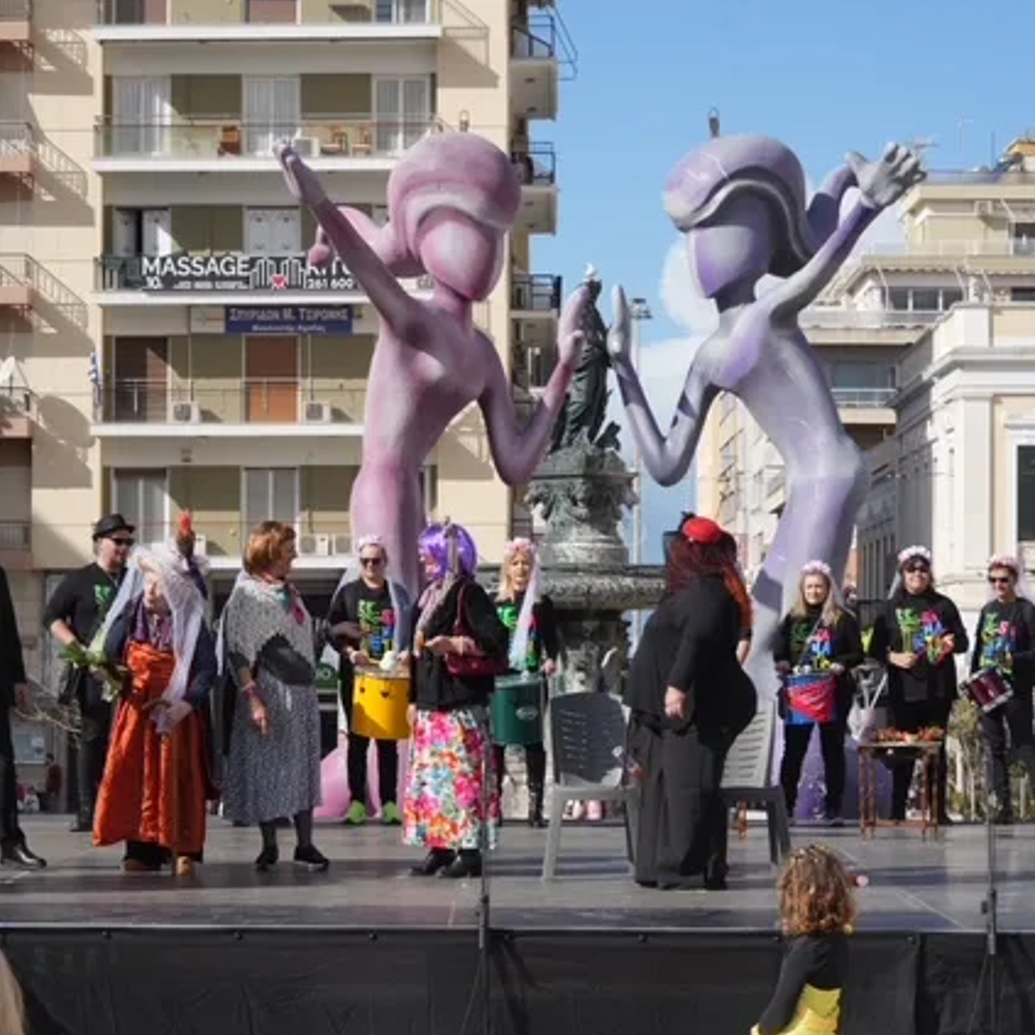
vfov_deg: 18.5
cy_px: 519
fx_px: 3180
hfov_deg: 18.5
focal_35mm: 94
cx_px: 445
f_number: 10
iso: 125
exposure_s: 1/200
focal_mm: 73
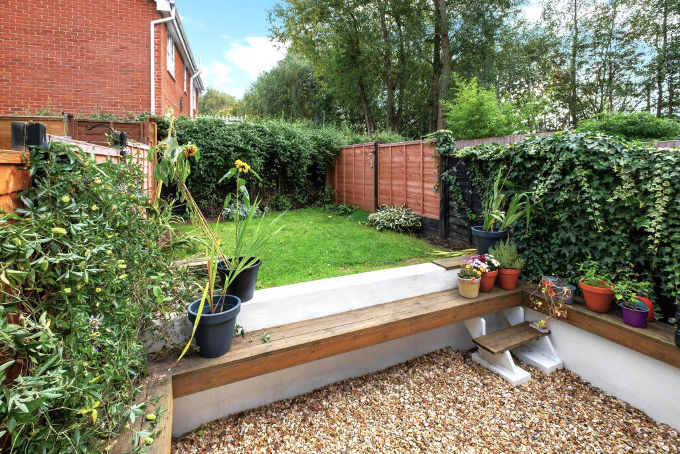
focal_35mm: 15
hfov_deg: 100.4
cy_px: 227
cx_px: 340
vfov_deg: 77.3
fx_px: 283
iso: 160
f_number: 8
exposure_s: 1/60
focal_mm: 10
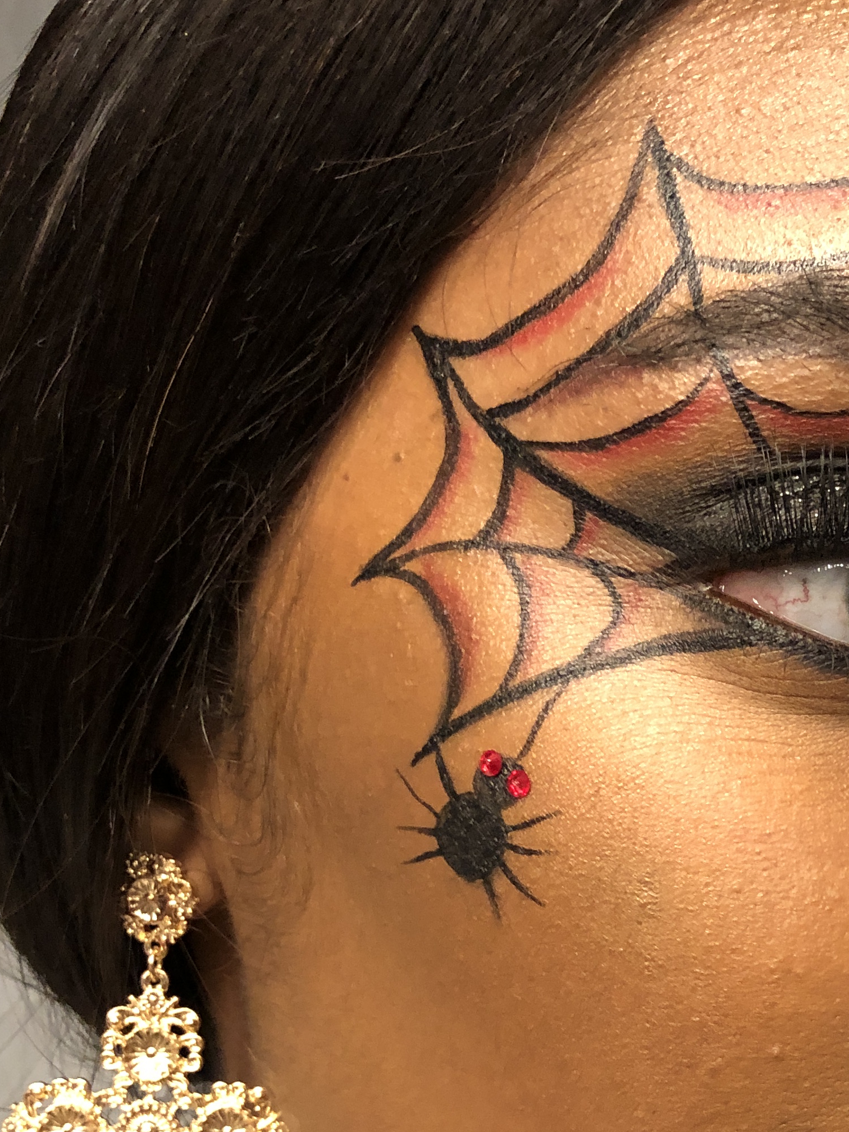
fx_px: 1831
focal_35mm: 56
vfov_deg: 33.6
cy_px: 852
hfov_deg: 25.3
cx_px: 771
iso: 100
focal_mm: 4
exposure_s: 1/9
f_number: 1.8
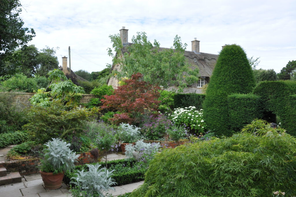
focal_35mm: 32
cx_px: 148
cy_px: 98
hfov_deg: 59.6
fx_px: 259
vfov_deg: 41.6
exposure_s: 1/80
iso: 200
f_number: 13
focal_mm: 21
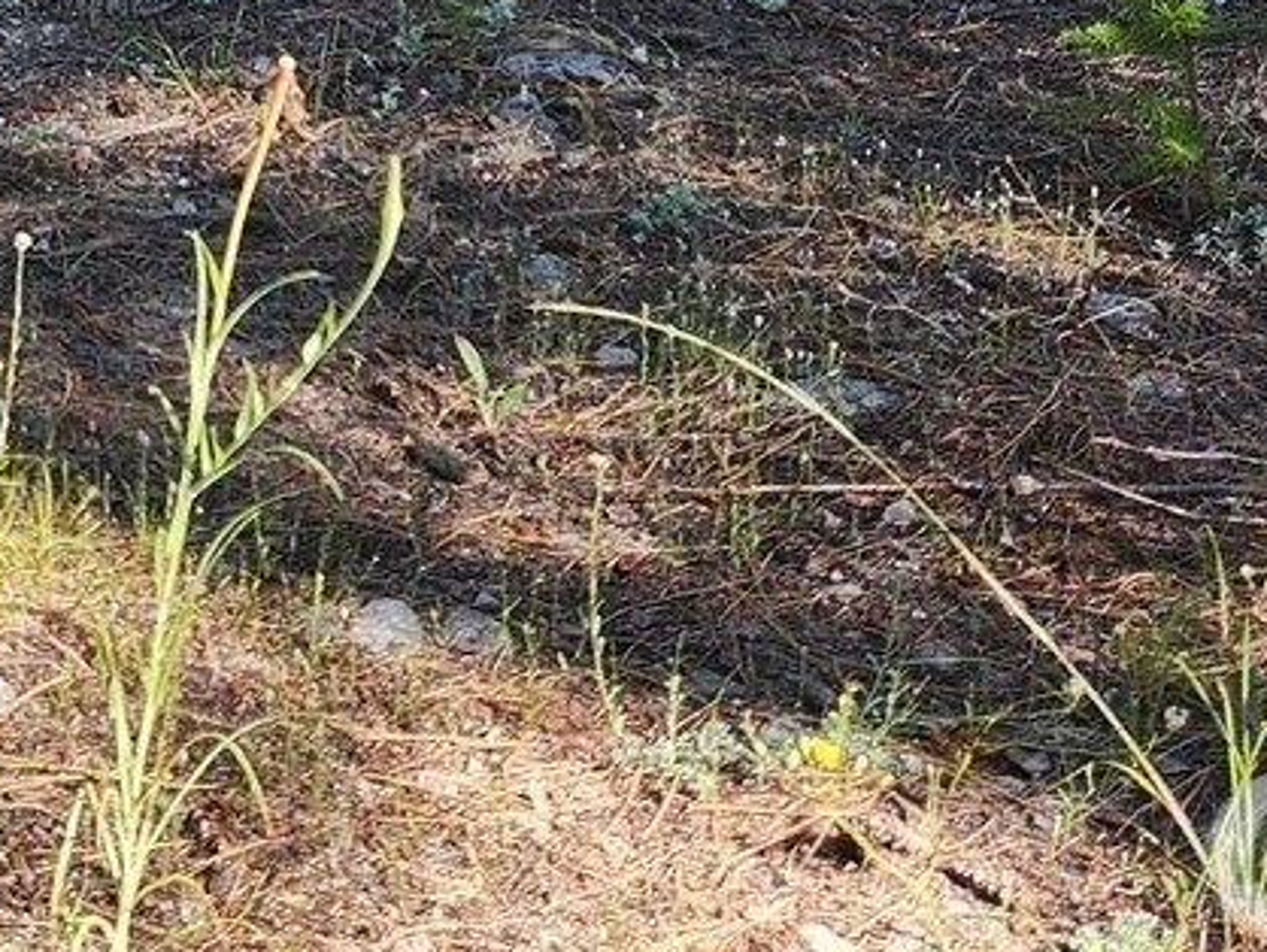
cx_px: -430
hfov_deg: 20.2
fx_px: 3223
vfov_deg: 14.5
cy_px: -843
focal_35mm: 88
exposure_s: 1/237
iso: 20
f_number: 1.8
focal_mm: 5.4
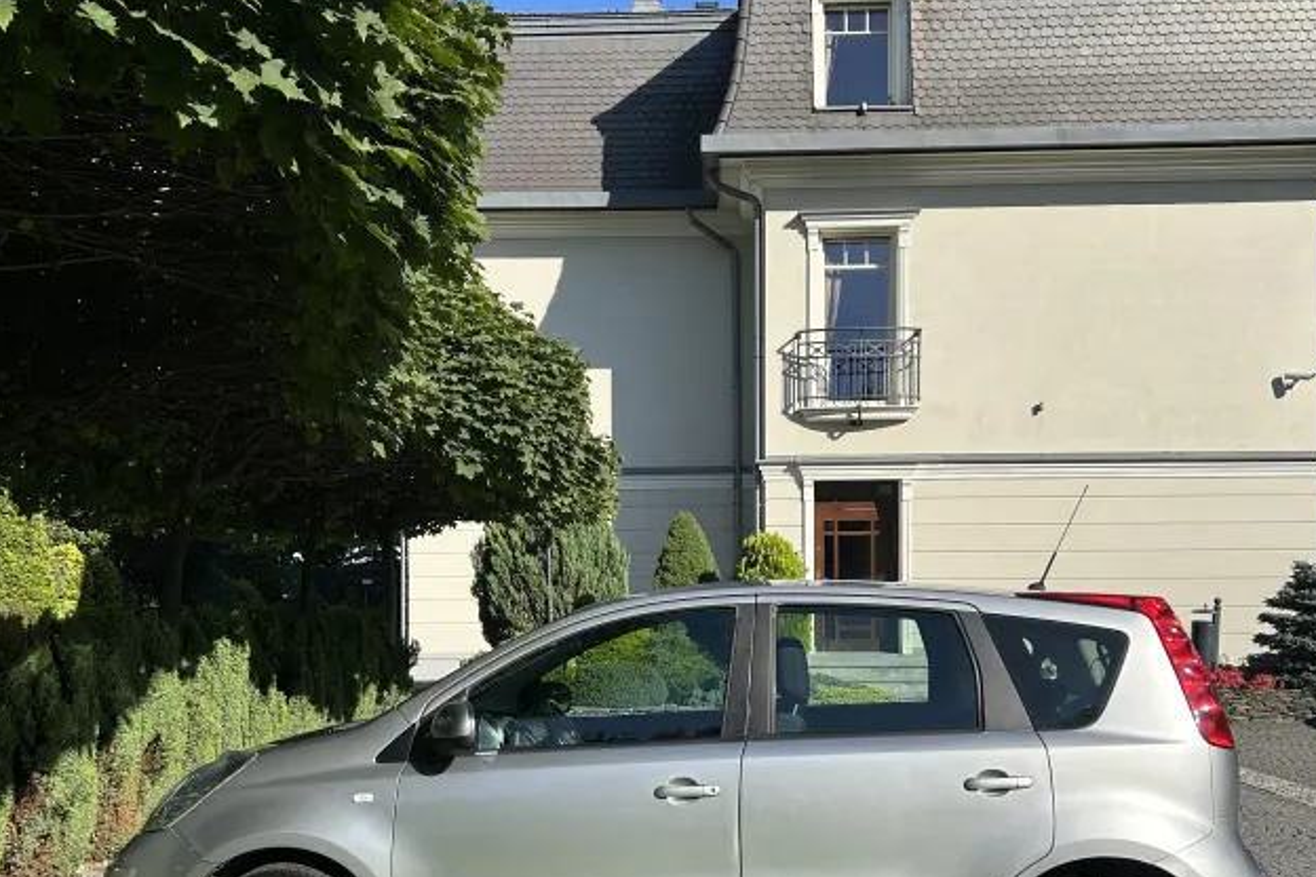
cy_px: 541
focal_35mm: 37
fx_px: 1352
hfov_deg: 51.9
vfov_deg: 35.8
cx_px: 669
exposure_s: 1/3831
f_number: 1.5
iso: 50
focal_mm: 5.7
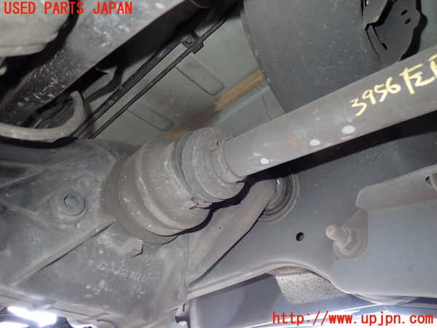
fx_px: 316
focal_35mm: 25
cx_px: 218
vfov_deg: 54.9
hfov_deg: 69.4
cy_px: 164
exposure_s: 1/30
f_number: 2
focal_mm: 4.5
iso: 200
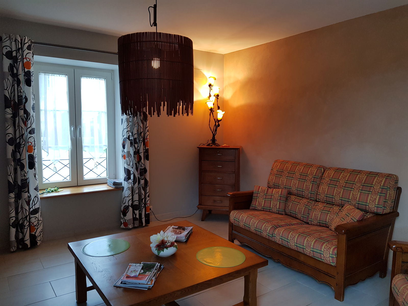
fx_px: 306
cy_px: 153
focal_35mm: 26
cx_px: 204
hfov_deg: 67.3
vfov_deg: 53.1
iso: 100
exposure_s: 1/50
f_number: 1.7
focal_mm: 4.2
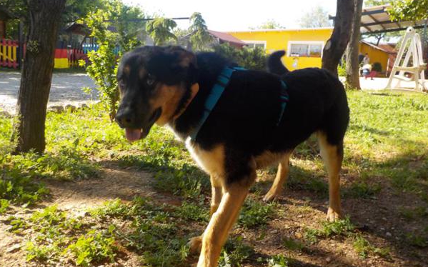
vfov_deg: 37.2
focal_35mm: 34
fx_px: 396
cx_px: 221
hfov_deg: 56.7
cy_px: 138
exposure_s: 1/320
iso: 125
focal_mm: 4.1
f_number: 3.3
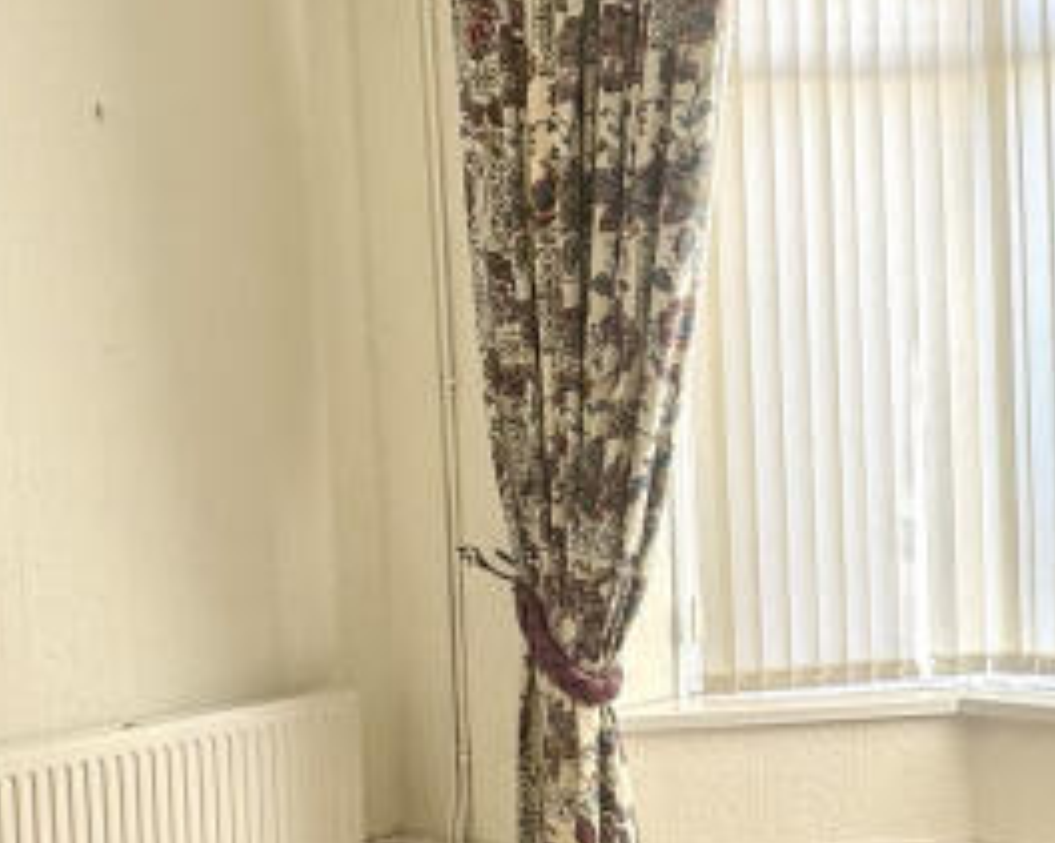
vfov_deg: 28.5
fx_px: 1654
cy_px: 499
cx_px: 551
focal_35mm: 53
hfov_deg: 35.4
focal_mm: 2.22
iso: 40
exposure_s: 1/166
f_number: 2.2
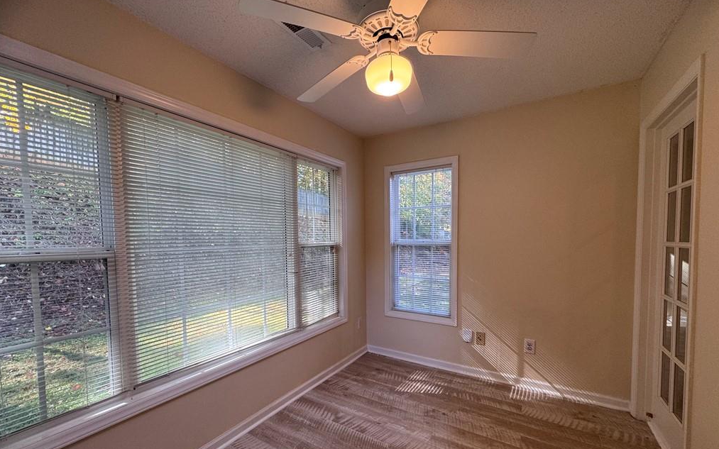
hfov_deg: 101.5
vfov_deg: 74.4
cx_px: 361
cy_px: 254
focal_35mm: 15
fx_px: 294
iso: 100
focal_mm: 2.22
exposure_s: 1/120
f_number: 2.2
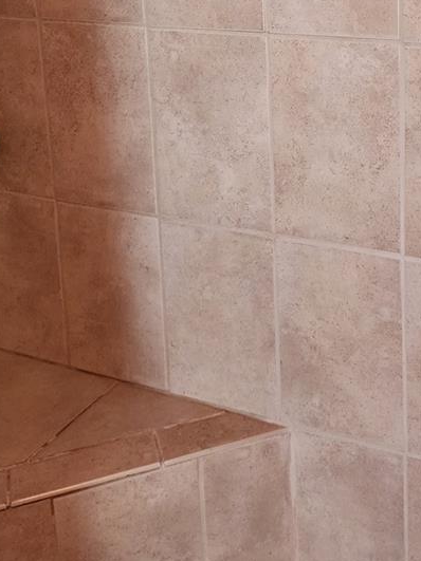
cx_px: 378
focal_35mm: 52
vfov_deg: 34.6
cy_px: 51
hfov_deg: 27.1
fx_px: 844
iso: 500
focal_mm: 6.4
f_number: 1.8
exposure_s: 1/120
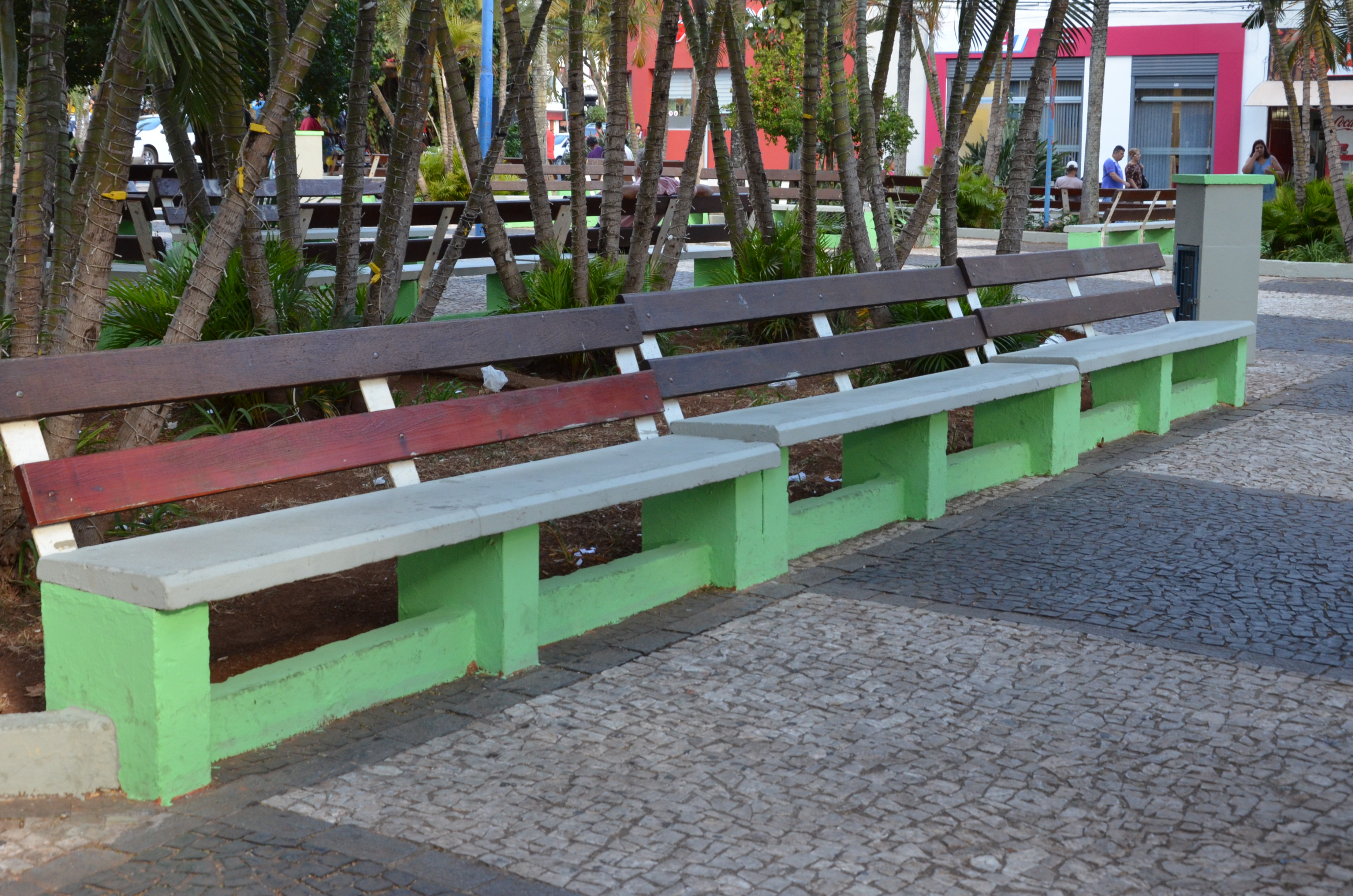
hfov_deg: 39.0
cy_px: 448
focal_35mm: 51
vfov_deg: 26.4
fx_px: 1913
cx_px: 676
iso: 1000
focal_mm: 34
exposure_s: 1/200
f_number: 7.1
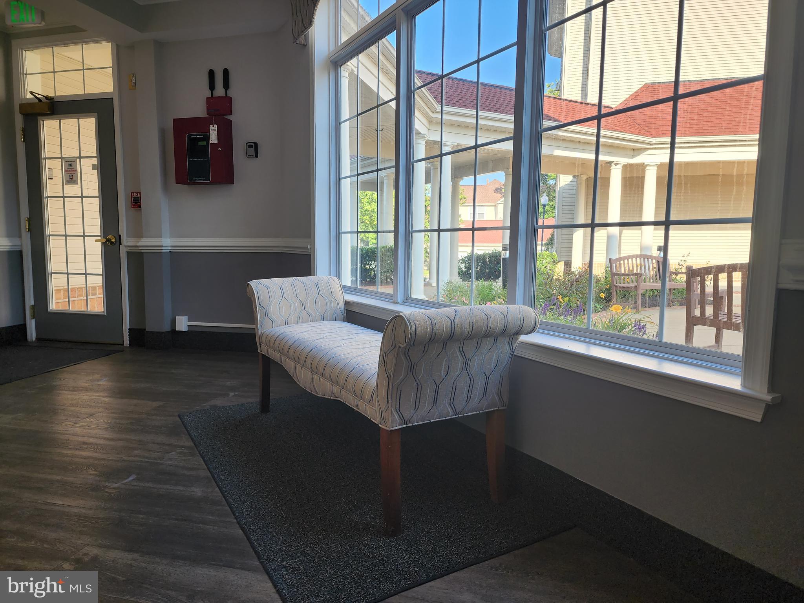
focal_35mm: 23
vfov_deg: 58.9
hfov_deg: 73.9
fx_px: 534
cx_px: 402
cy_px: 302
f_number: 1.8
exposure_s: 1/180
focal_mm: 6.4
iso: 50
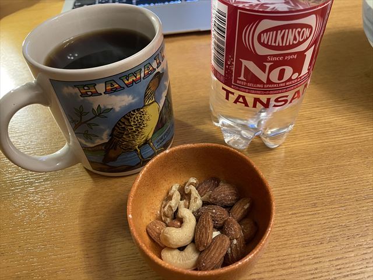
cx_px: 186
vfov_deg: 53.1
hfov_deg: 67.3
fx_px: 280
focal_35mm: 26
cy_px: 140
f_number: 1.6
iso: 320
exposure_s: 1/60
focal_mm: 4.2
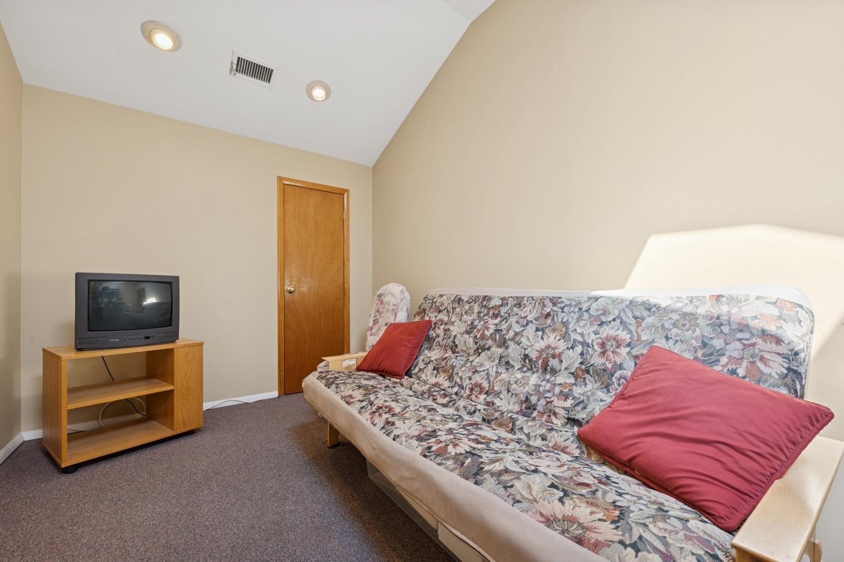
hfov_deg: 102.3
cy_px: 281
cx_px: 422
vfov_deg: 79.2
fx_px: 340
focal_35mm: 14
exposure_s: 1/4
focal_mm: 14.5
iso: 100
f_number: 11
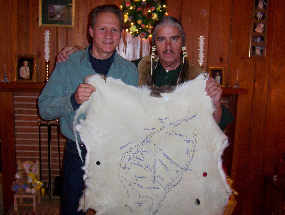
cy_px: 108
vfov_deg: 39.8
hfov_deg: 51.2
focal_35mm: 36
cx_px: 142
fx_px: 297
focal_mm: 5.54
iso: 140
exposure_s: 1/30
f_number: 2.76
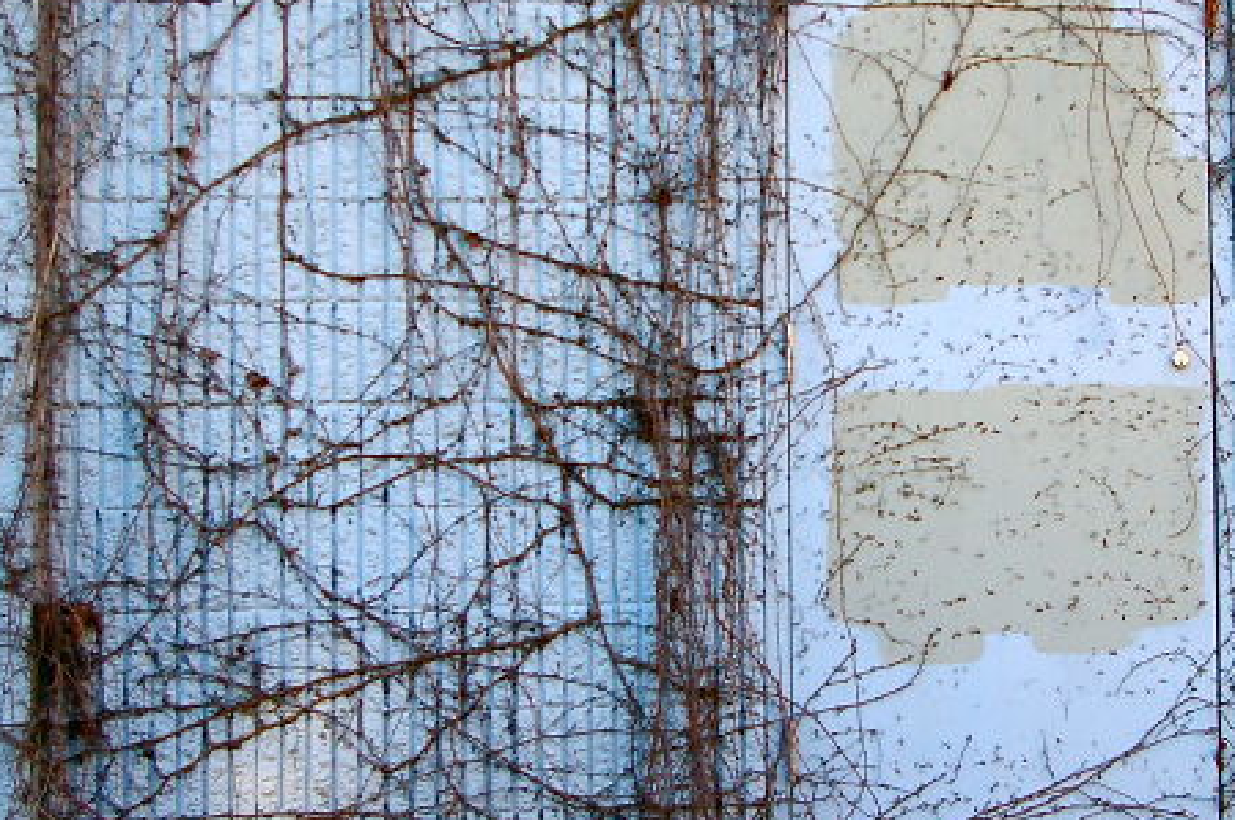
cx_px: 755
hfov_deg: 35.5
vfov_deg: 24.1
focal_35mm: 56
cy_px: 336
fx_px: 1919
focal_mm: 24
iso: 400
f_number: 5.6
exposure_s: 1/250
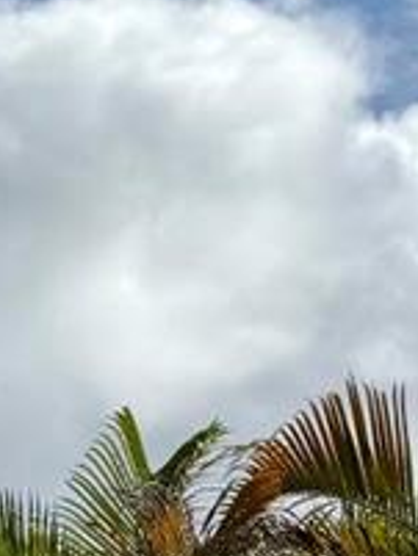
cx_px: -280
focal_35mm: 183
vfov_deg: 10.4
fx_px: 2943
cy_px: 841
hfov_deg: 7.9
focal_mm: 6.76
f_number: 1.78
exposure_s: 1/10309
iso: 80
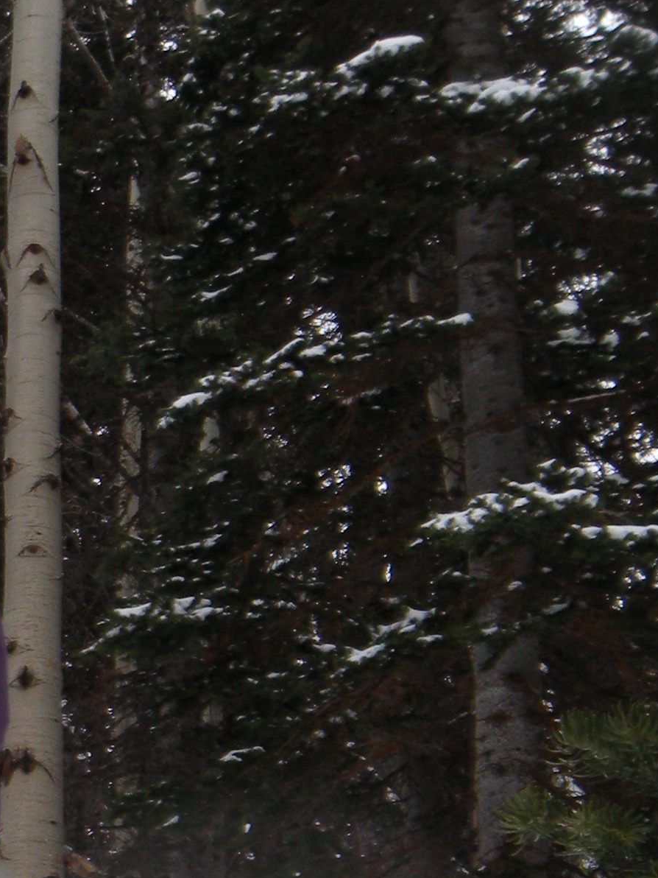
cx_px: -304
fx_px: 3802
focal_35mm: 150
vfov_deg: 12.8
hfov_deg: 9.6
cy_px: 1070
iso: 64
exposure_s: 1/322
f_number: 4.1
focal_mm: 8.2
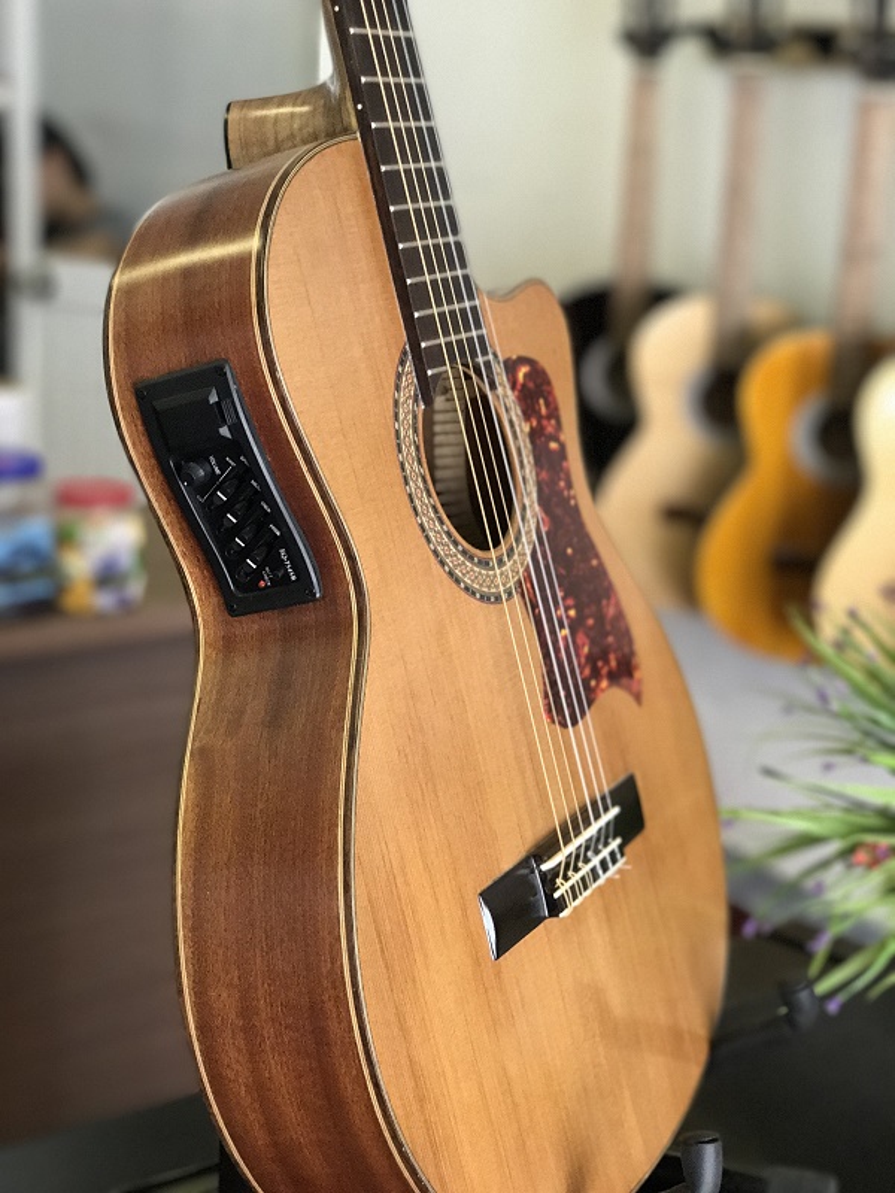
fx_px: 1965
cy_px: 596
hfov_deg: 25.7
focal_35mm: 57
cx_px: 448
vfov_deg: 33.8
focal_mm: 6.6
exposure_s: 1/50
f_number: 2.8
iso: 250
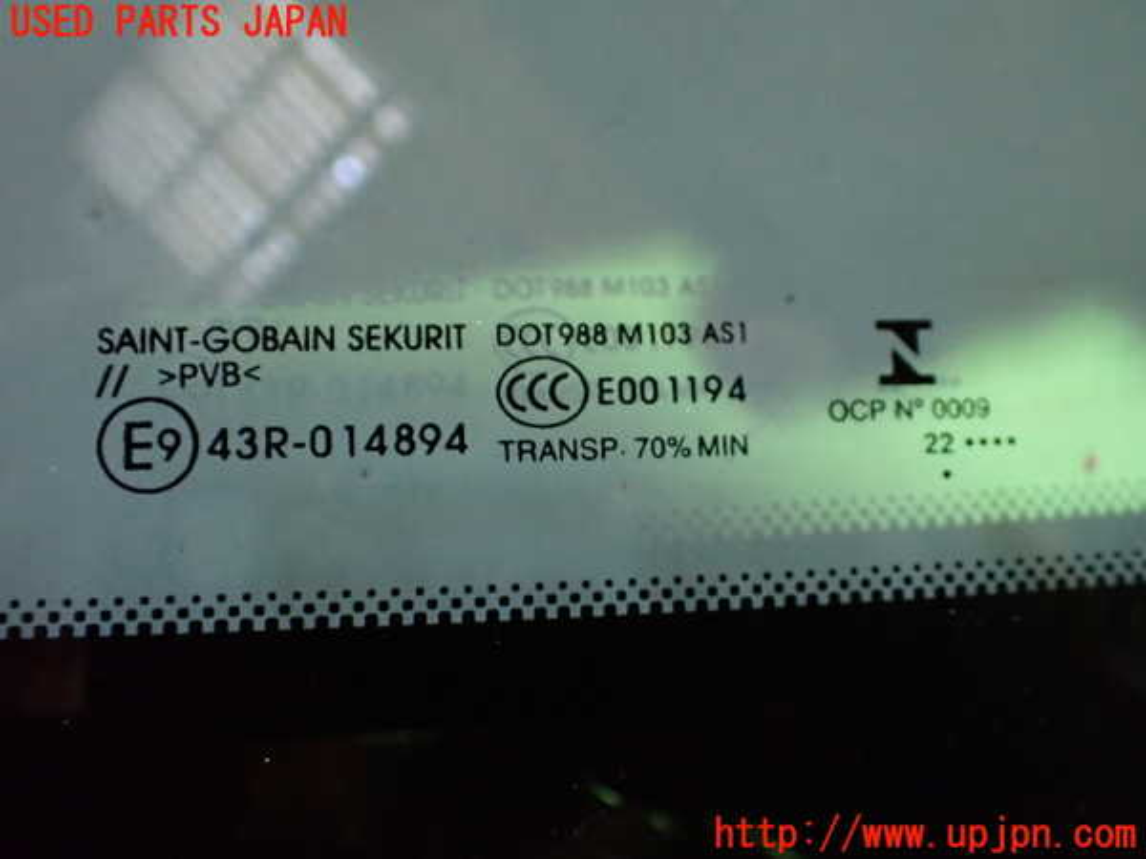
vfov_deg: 46.8
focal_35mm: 30
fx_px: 993
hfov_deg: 60.0
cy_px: 430
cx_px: 573
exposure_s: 1/40
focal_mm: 5.4
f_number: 2.3
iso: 800
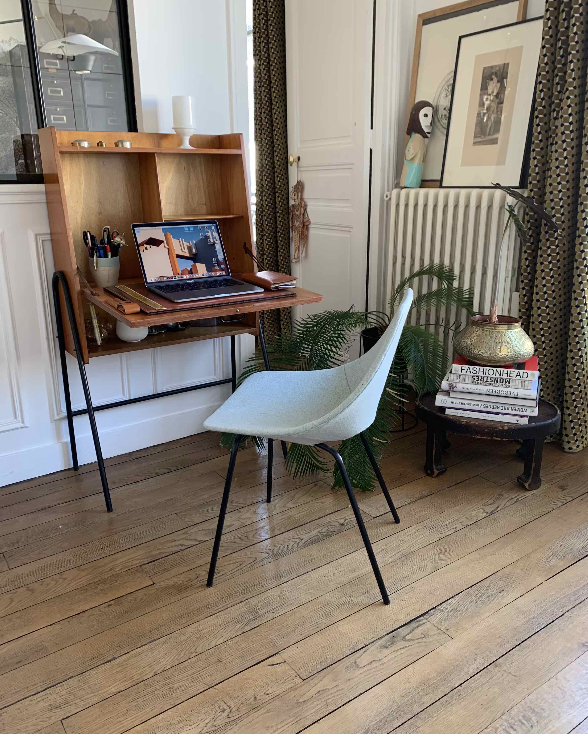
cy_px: 365
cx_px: 288
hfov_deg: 51.5
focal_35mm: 28
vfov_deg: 62.2
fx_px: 609
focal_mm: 4.25
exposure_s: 1/50
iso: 100
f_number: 1.8
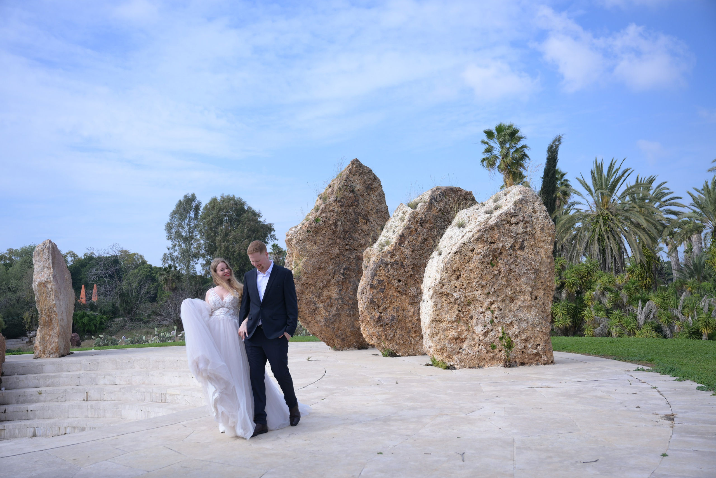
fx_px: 657
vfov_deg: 40.0
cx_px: 358
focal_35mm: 33
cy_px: 239
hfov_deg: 57.2
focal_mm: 33
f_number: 3.5
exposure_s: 1/1600
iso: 125
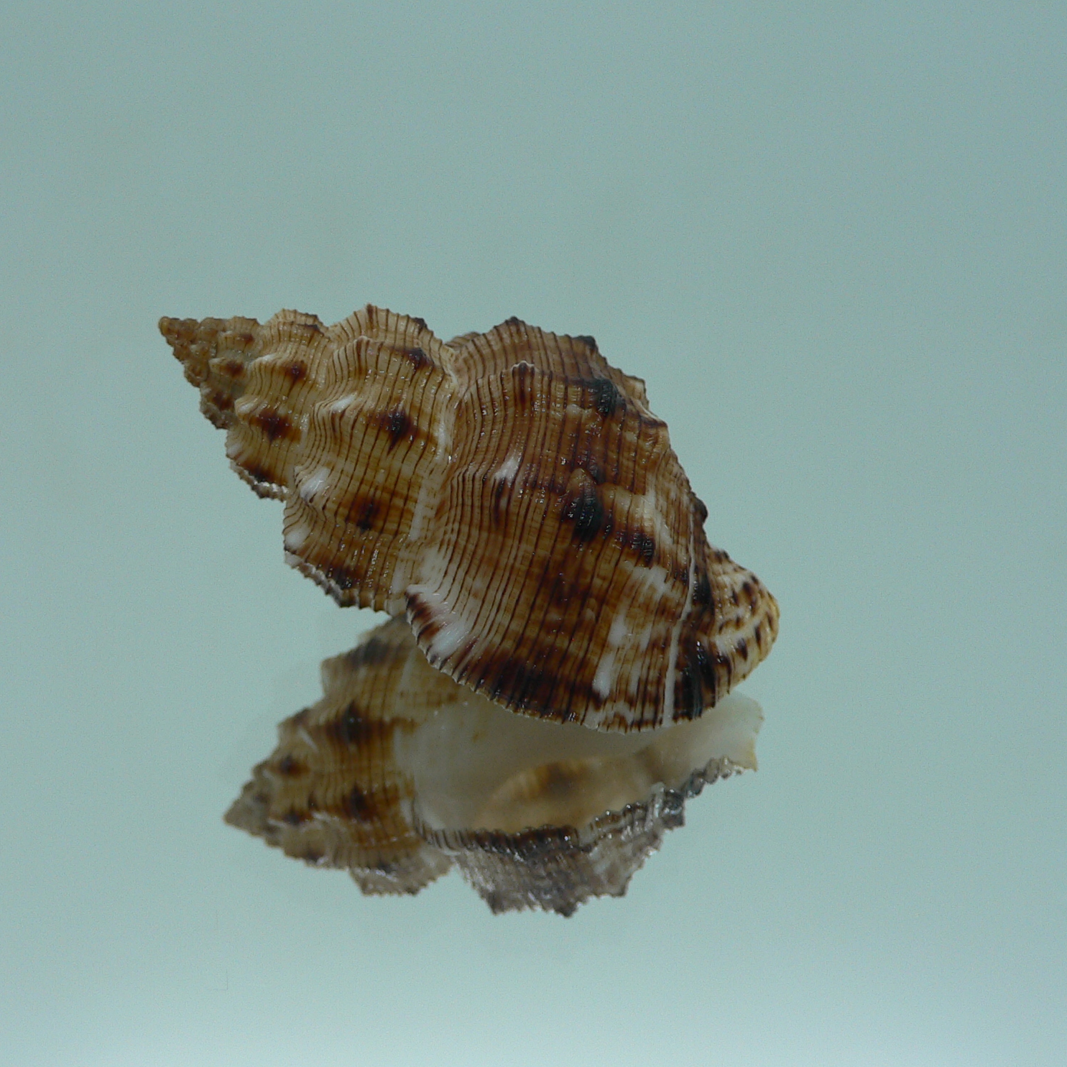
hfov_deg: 40.0
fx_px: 1465
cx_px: 492
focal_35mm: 42
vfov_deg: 40.0
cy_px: 533
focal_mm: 4.6
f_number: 2.8
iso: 80
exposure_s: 1/60
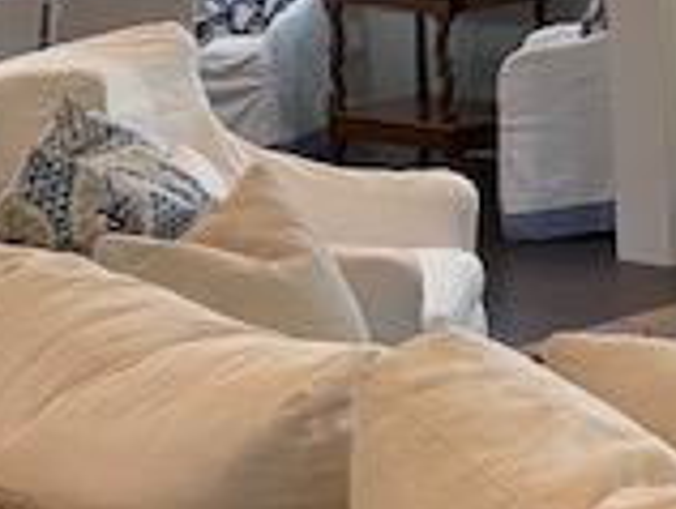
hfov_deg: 17.3
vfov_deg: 13.6
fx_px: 2054
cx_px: 928
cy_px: -163
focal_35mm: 105
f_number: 1.8
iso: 125
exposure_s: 1/60
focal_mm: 4.25
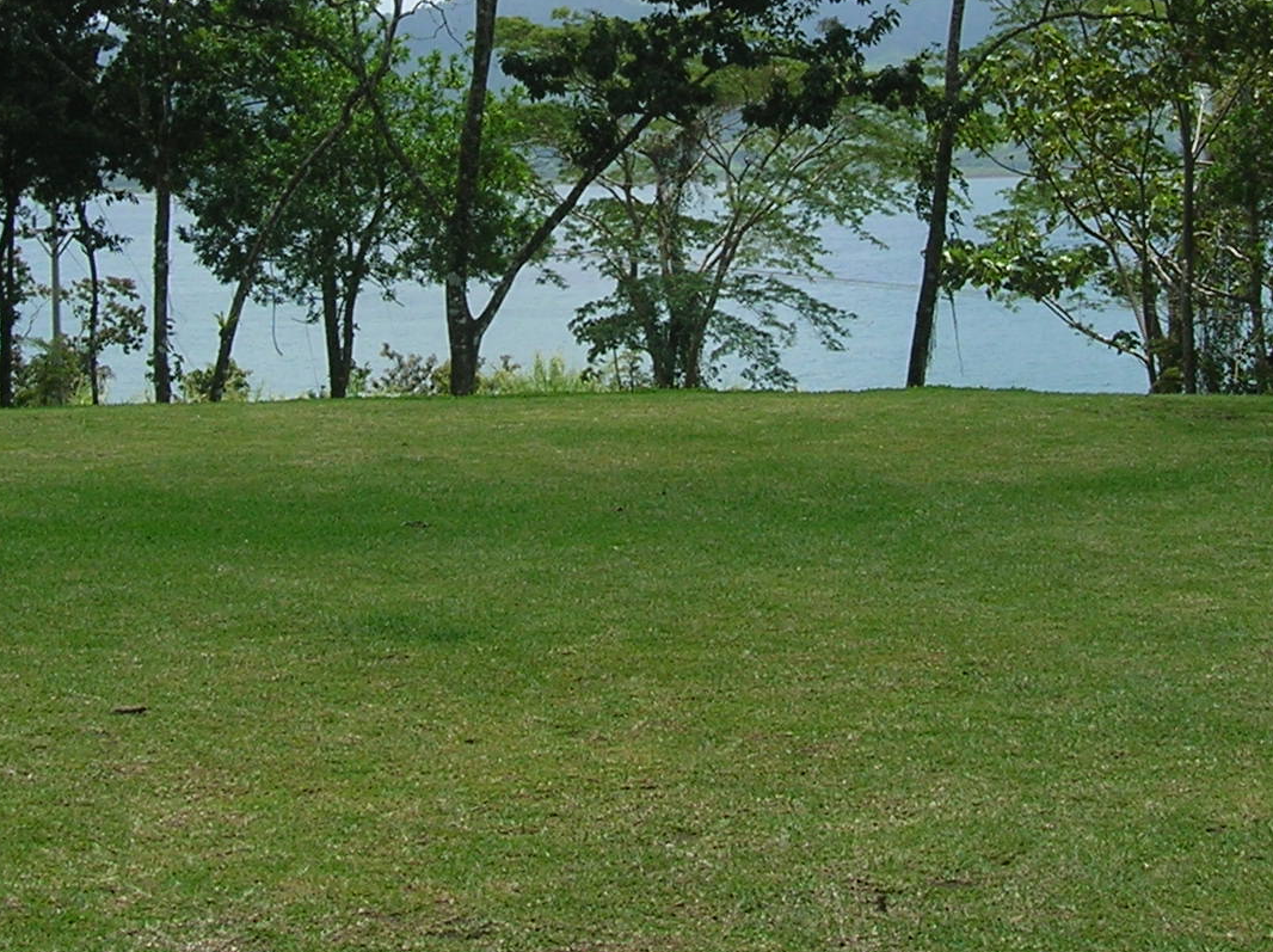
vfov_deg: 19.6
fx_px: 2682
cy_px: 5
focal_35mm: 73
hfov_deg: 26.7
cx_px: 610
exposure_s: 1/424
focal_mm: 5.7
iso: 50
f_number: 4.9
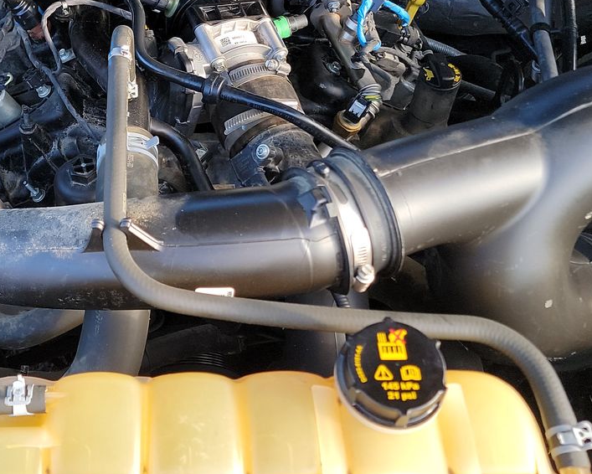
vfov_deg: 28.4
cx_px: 153
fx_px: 929
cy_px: 142
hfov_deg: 34.7
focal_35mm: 53
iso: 60
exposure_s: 1/59
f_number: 1.8
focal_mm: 6.7
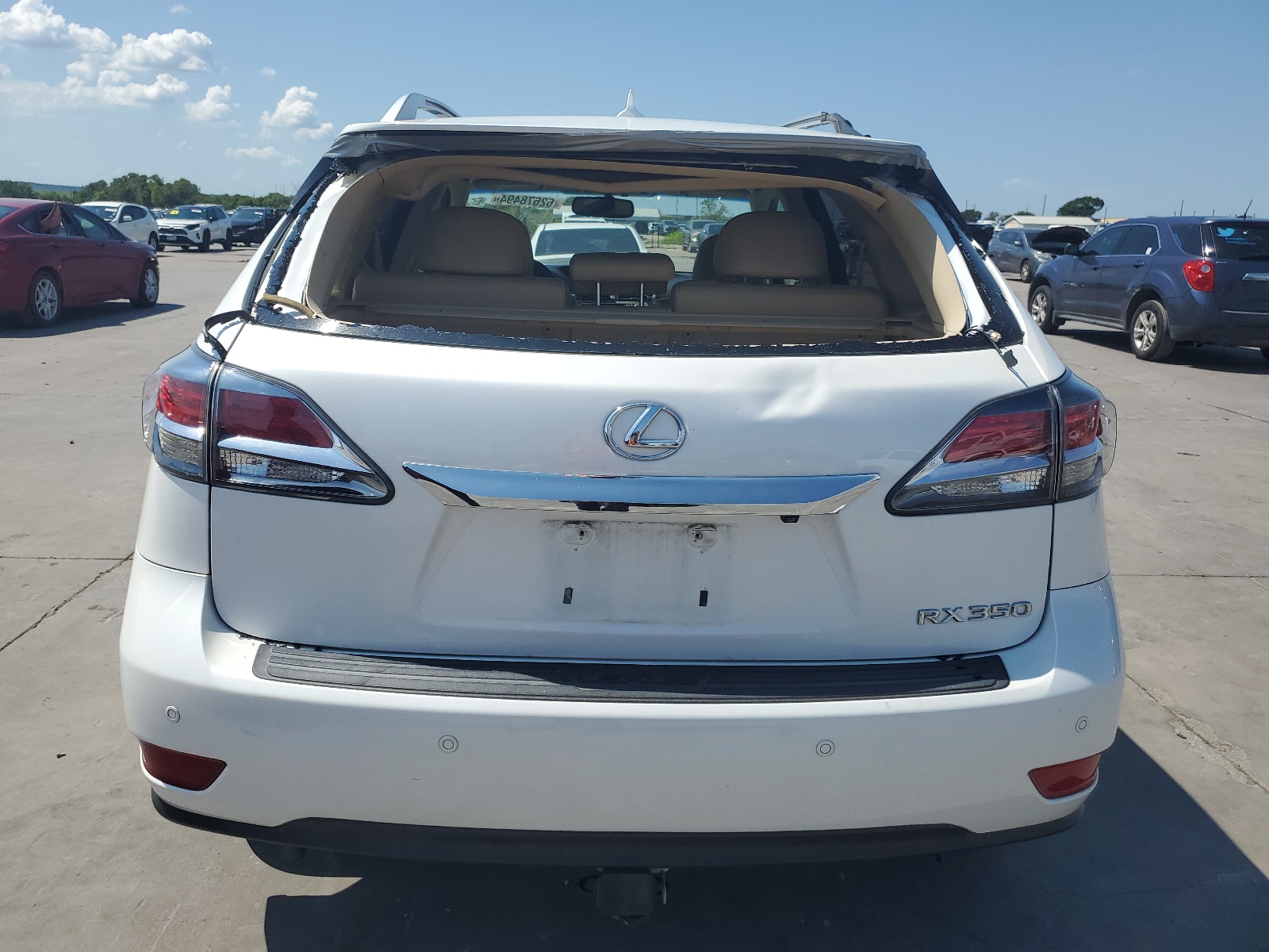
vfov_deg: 53.1
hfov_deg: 67.3
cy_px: 476
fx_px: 953
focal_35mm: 26
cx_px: 634
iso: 50
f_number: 1.5
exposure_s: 1/5000
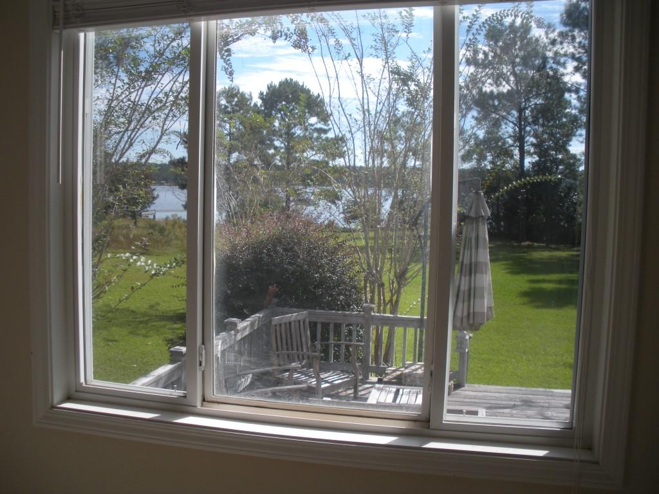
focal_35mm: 36
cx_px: 330
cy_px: 247
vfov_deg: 39.7
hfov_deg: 51.4
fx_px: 685
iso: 64
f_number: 3.5
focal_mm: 6.3
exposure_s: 1/416
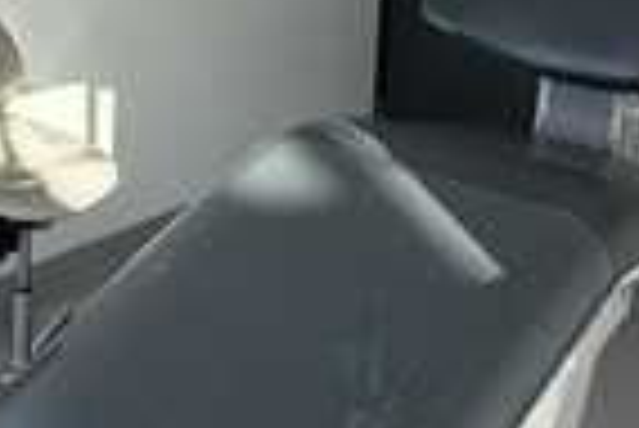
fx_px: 942
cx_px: 256
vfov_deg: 23.2
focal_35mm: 53
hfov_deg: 37.3
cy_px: -101
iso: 40
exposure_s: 1/157
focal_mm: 2.22
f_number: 2.2
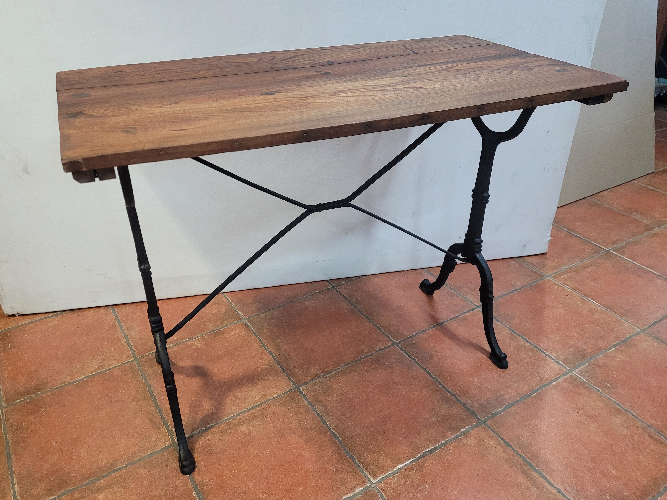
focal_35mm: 28
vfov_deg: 49.7
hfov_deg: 63.4
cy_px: 254
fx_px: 540
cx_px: 326
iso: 400
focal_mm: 5.4
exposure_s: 1/50
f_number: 1.8
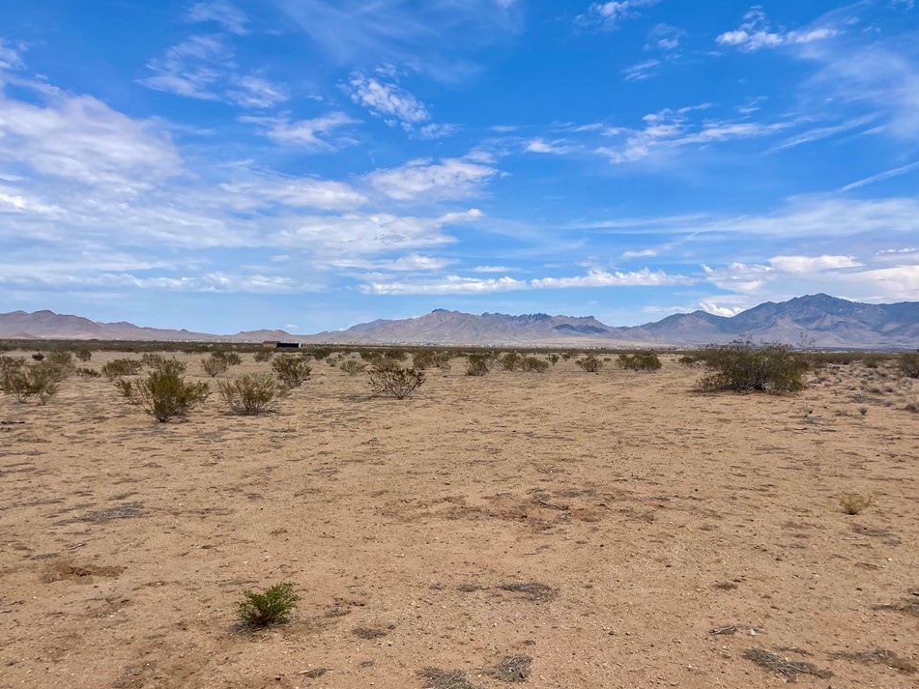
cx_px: 476
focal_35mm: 28
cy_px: 355
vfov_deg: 49.7
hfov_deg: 63.4
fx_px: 743
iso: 32
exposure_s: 1/6135
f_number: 1.6
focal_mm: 4.2
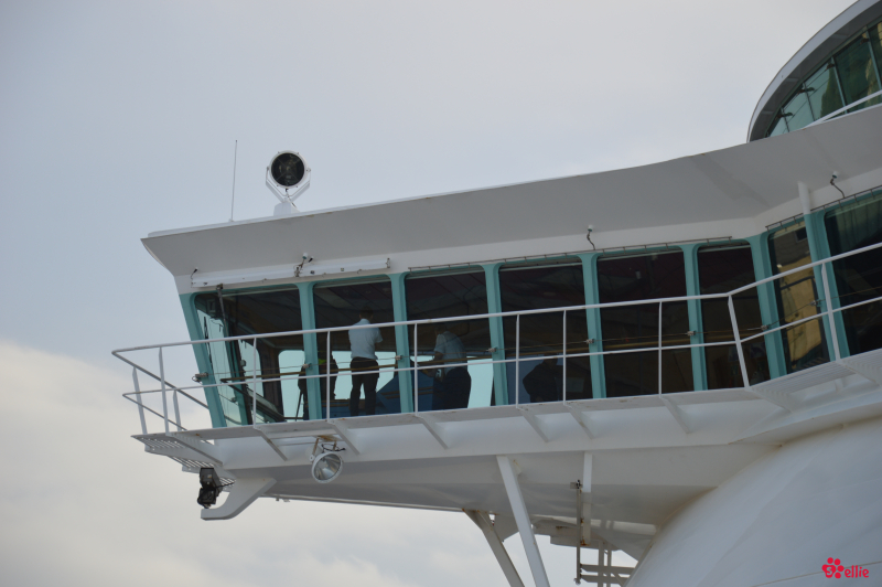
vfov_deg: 8.7
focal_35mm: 158
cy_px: 294
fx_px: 3855
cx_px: 441
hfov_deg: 13.1
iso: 100
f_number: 5.6
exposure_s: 1/125
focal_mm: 105
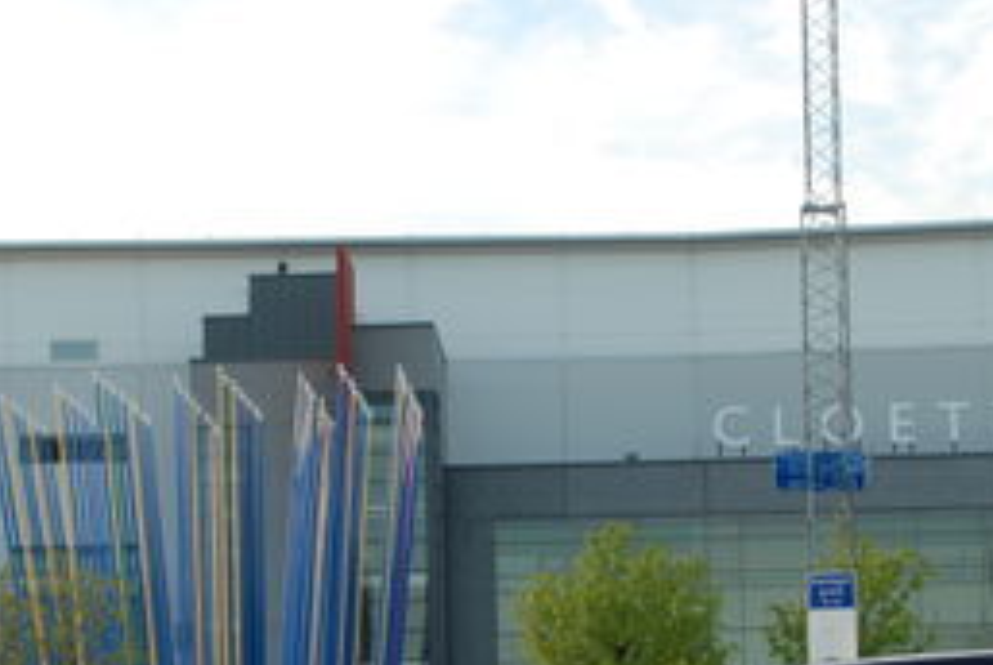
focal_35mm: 97
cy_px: 541
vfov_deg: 14.1
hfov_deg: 21.0
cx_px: 367
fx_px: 2679
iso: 100
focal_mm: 26
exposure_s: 1/125
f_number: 5.6
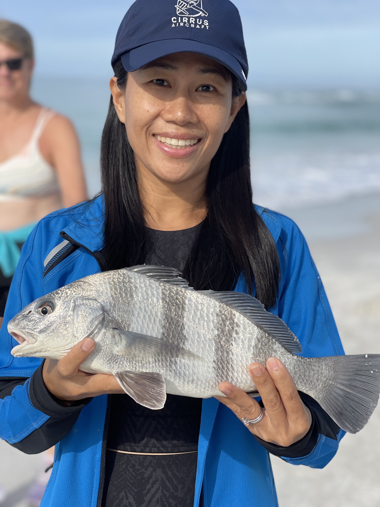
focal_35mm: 64
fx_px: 937
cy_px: 254
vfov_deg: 30.3
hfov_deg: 22.9
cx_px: 190
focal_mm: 7.5
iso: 32
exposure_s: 1/1014
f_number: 2.2
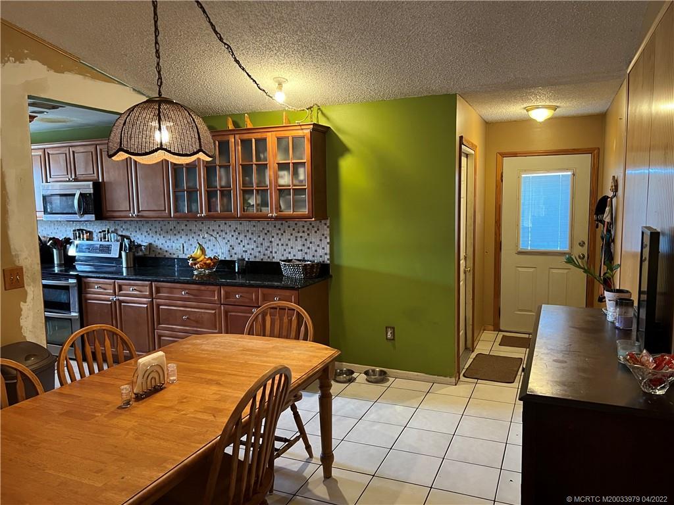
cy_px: 252
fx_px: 506
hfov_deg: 67.3
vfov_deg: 53.1
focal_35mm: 26
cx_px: 337
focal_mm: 5.7
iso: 400
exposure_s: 1/60
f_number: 1.5
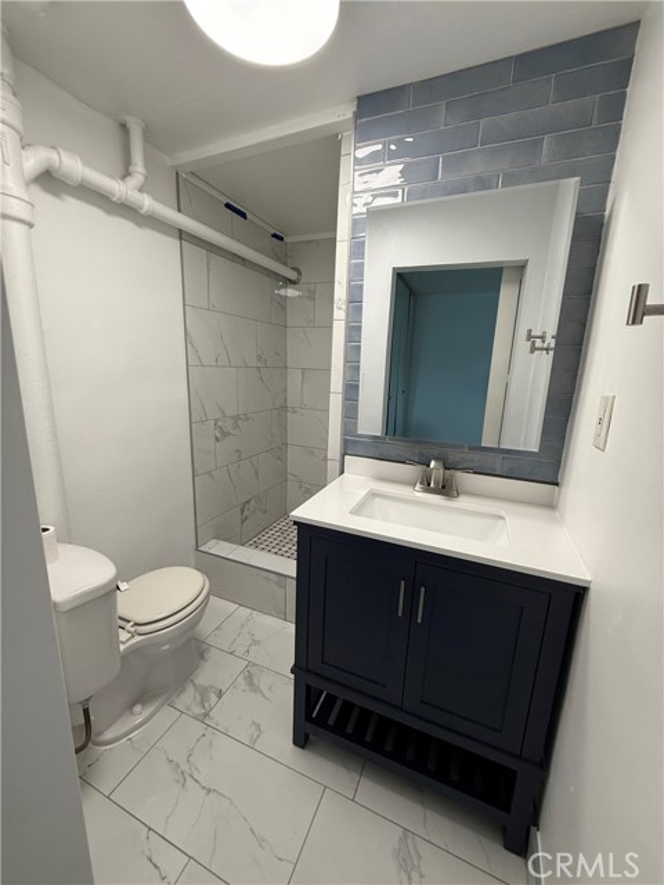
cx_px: 332
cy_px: 442
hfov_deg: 85.7
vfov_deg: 102.1
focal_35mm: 14
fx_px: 358
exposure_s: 1/120
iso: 200
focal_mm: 2.22
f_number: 2.2
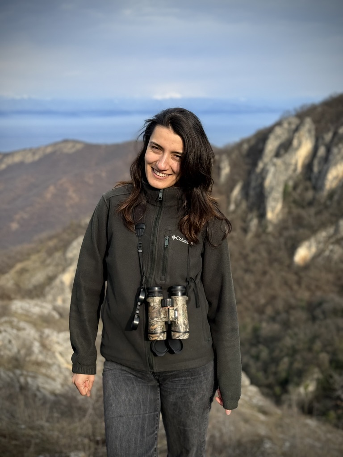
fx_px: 634
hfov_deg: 30.3
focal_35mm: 48
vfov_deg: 39.7
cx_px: 172
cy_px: 228
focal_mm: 6.76
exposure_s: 1/1931
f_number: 1.78
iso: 64
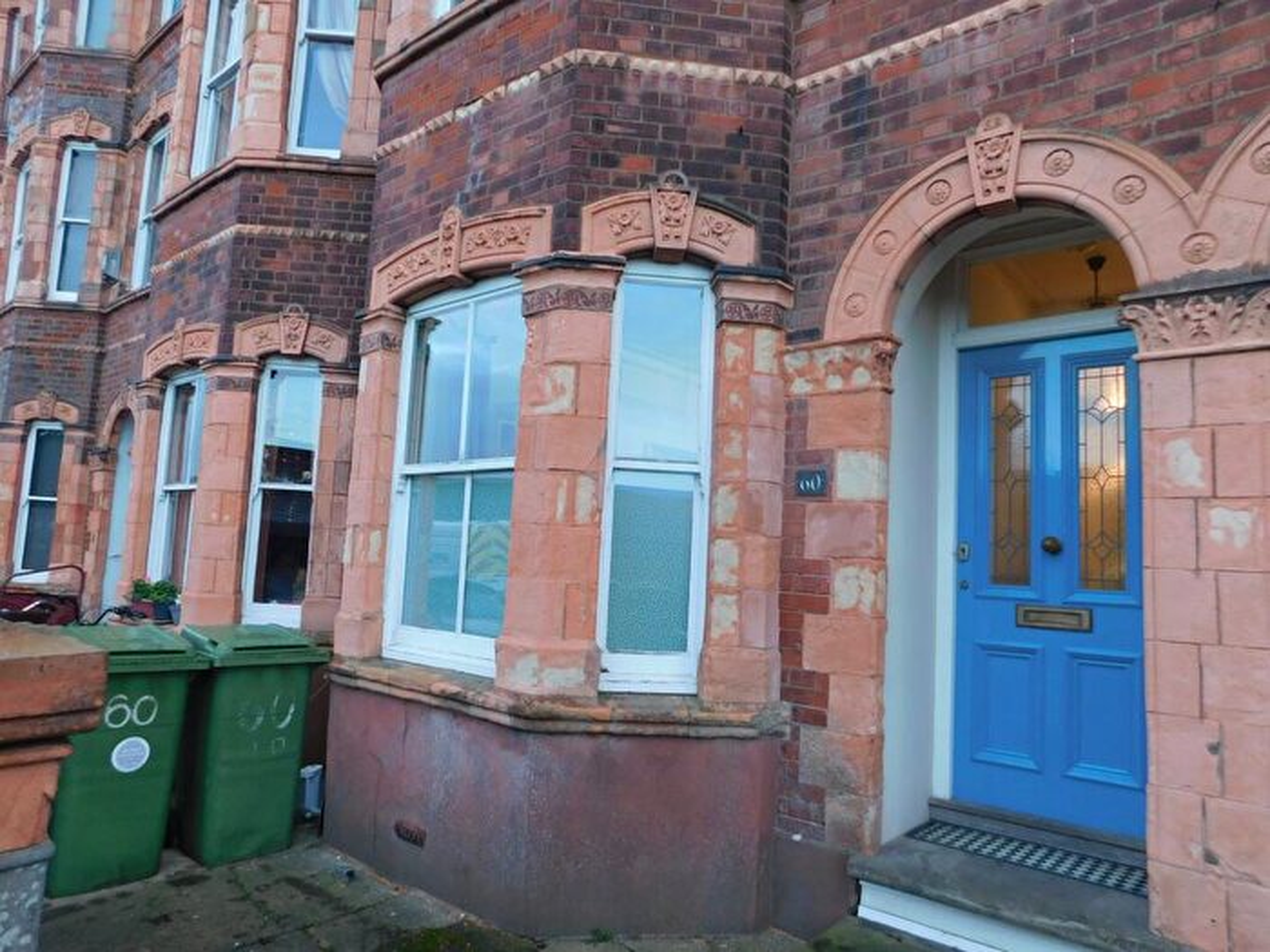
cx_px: 635
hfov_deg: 73.9
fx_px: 844
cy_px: 476
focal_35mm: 23
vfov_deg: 58.9
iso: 140
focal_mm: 4
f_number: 3
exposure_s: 1/30
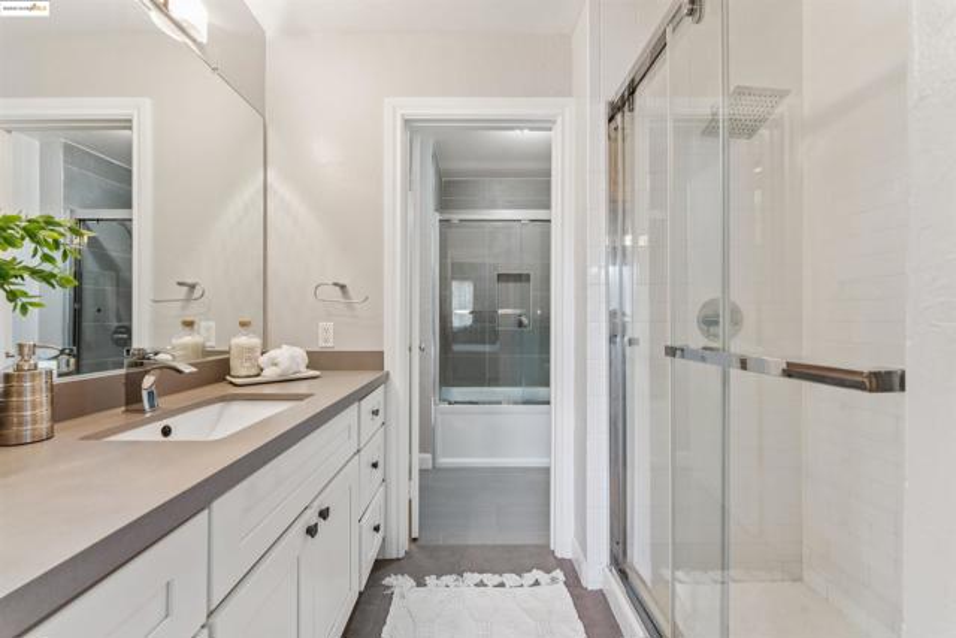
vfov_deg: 81.2
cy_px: 319
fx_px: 372
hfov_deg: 104.2
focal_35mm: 14
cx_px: 478
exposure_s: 1/3.33
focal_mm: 14
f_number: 8
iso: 125
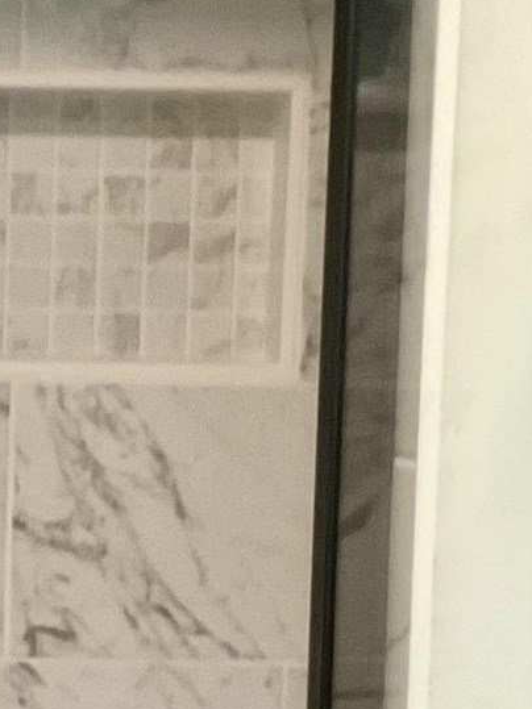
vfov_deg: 15.8
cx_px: -138
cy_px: 559
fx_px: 2542
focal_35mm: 124
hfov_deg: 11.7
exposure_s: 1/60
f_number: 1.8
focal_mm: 3
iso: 200
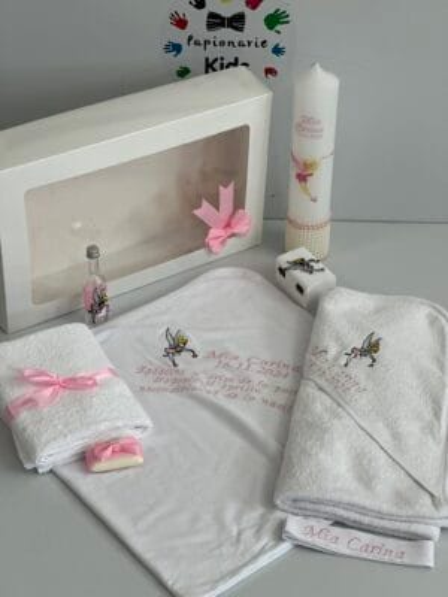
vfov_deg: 25.3
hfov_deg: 19.1
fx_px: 1329
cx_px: 224
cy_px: 298
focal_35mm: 77
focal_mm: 9
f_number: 2.8
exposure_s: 1/100
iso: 50
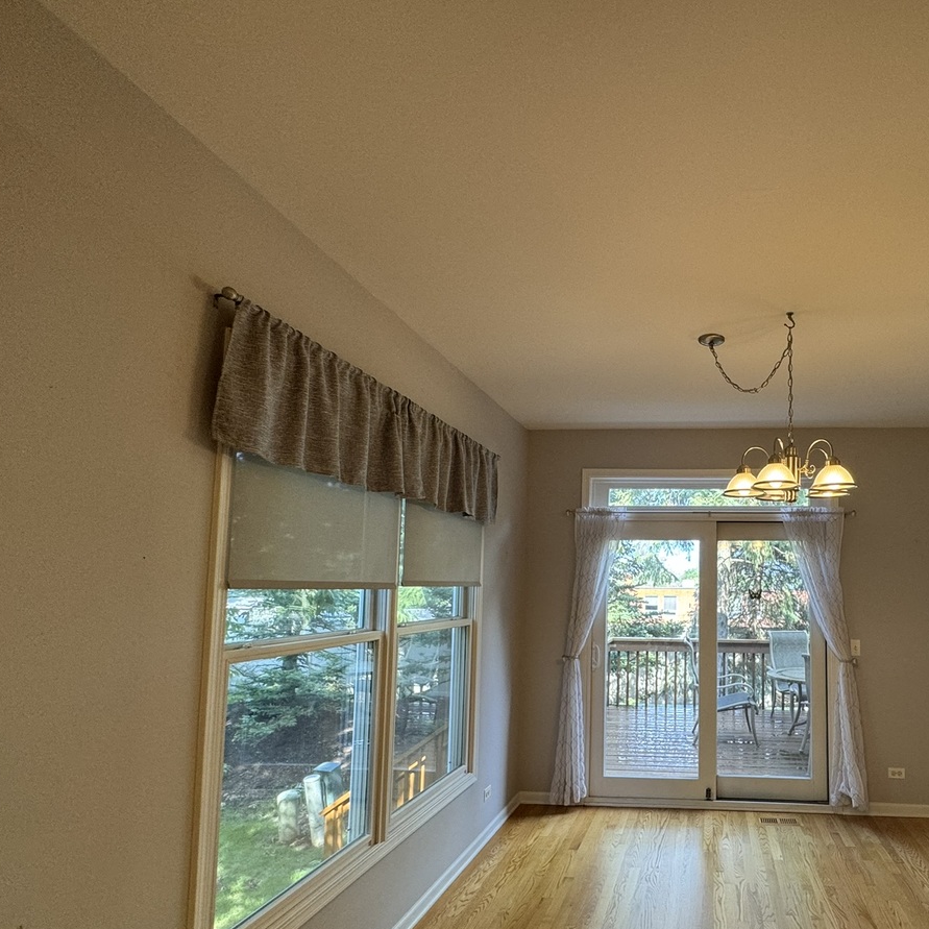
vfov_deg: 74.3
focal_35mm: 20
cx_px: 668
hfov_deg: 71.0
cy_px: 540
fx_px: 607
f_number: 2.2
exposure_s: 1/120
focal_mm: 2.22
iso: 125
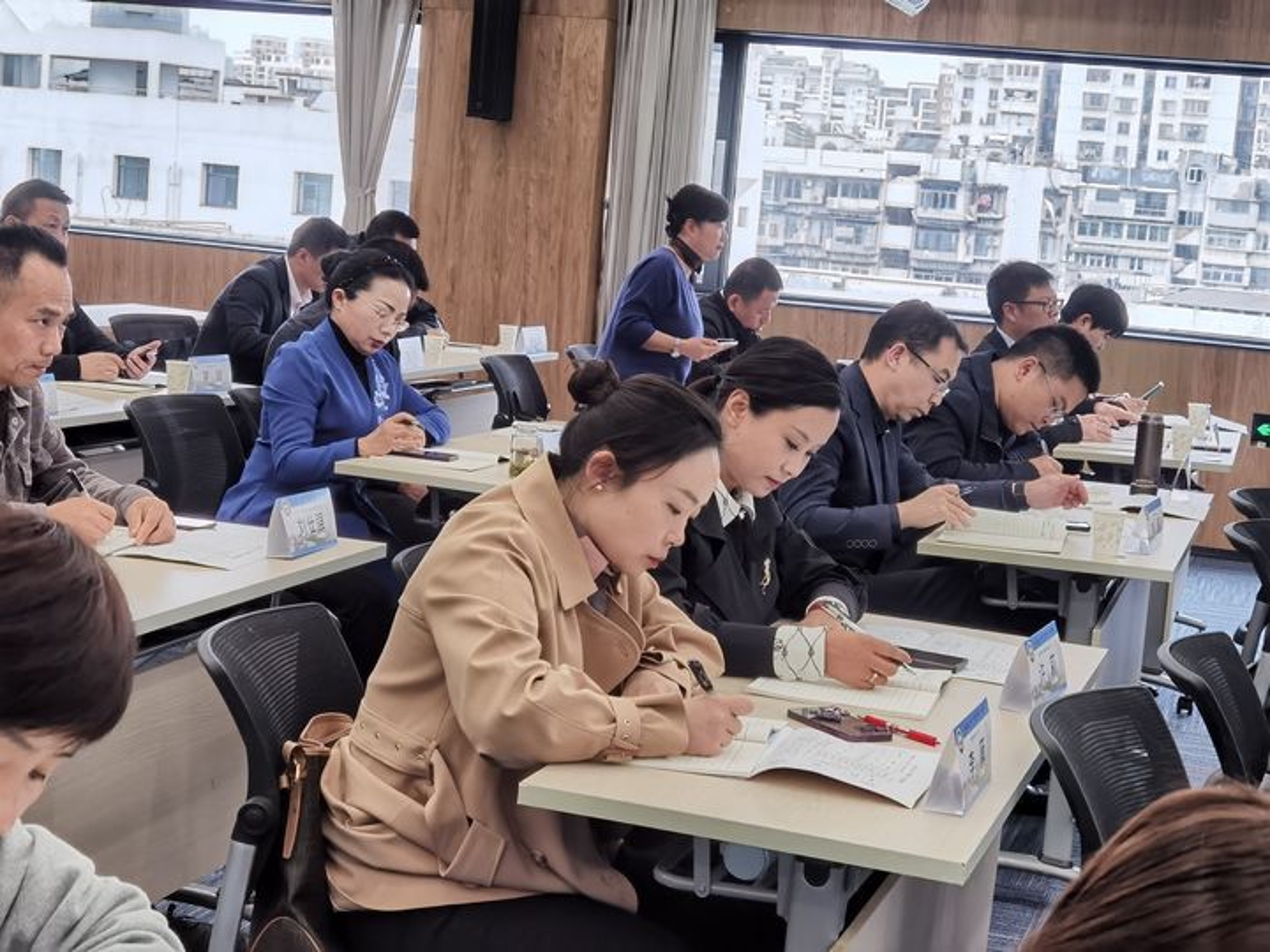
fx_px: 2275
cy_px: 476
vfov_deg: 23.7
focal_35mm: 62
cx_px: 635
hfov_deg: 31.2
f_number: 1.9
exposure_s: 1/104
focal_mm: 6.71
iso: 50
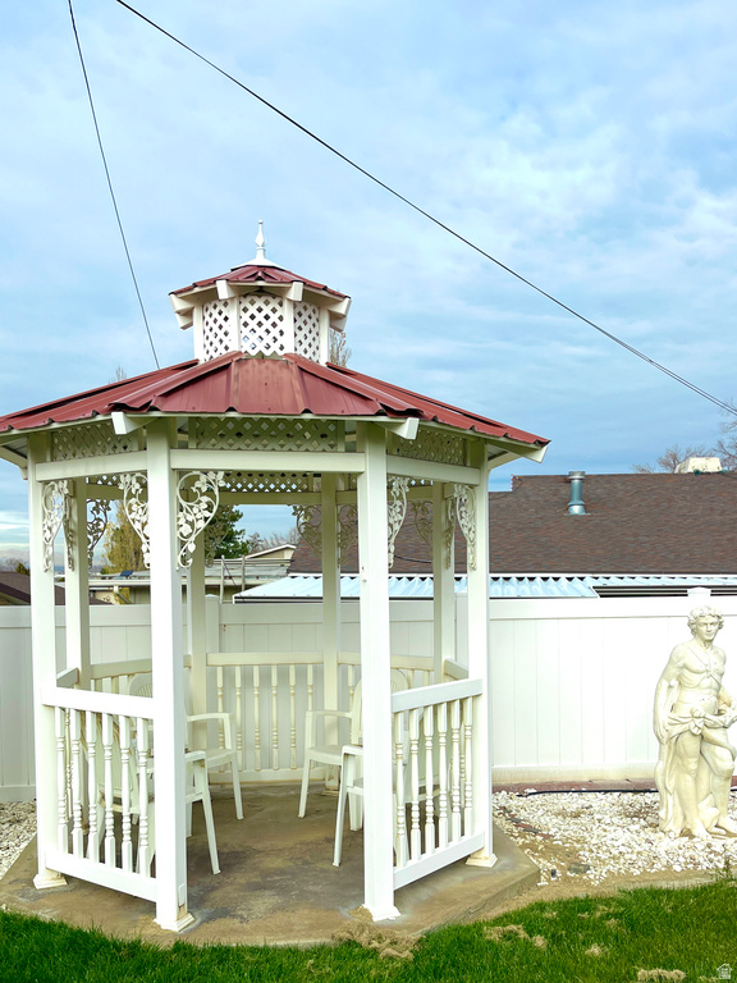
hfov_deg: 53.1
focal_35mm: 26
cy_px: 492
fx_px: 738
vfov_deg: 67.3
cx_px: 368
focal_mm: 5.1
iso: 50
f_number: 1.6
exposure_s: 1/4016
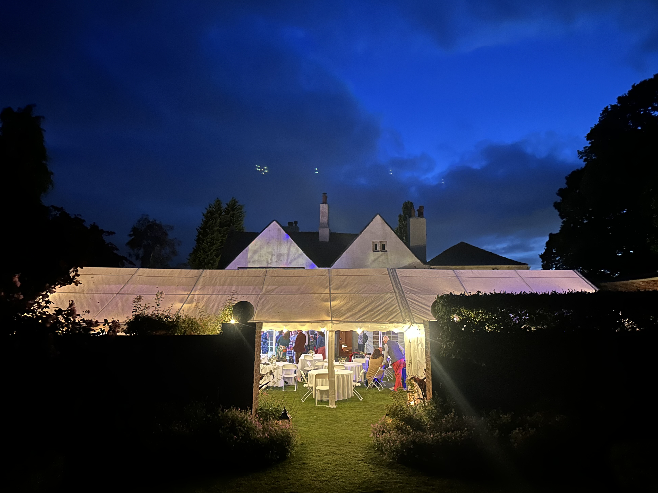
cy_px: 249
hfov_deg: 69.4
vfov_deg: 54.9
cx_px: 336
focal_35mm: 25
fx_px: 475
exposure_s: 1/9
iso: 1600
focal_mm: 6.86
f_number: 1.78
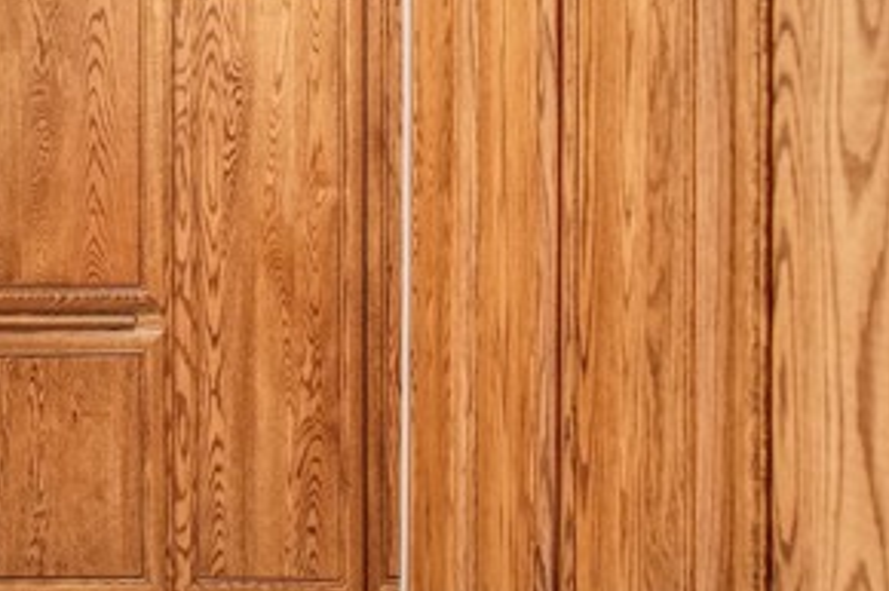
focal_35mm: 43
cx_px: 159
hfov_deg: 43.0
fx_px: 1064
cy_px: 194
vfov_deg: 30.8
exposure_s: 1/25
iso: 2000
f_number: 4
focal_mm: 13
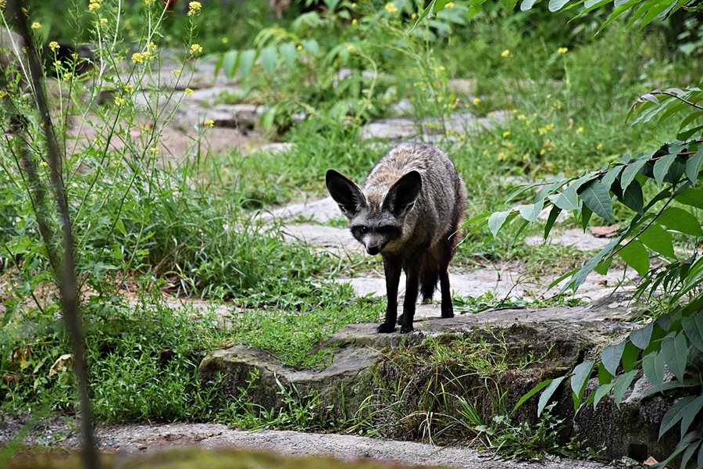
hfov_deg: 8.6
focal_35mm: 239
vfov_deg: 5.7
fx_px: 4667
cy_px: 208
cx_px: 357
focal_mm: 140
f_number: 5.6
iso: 900
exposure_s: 1/500
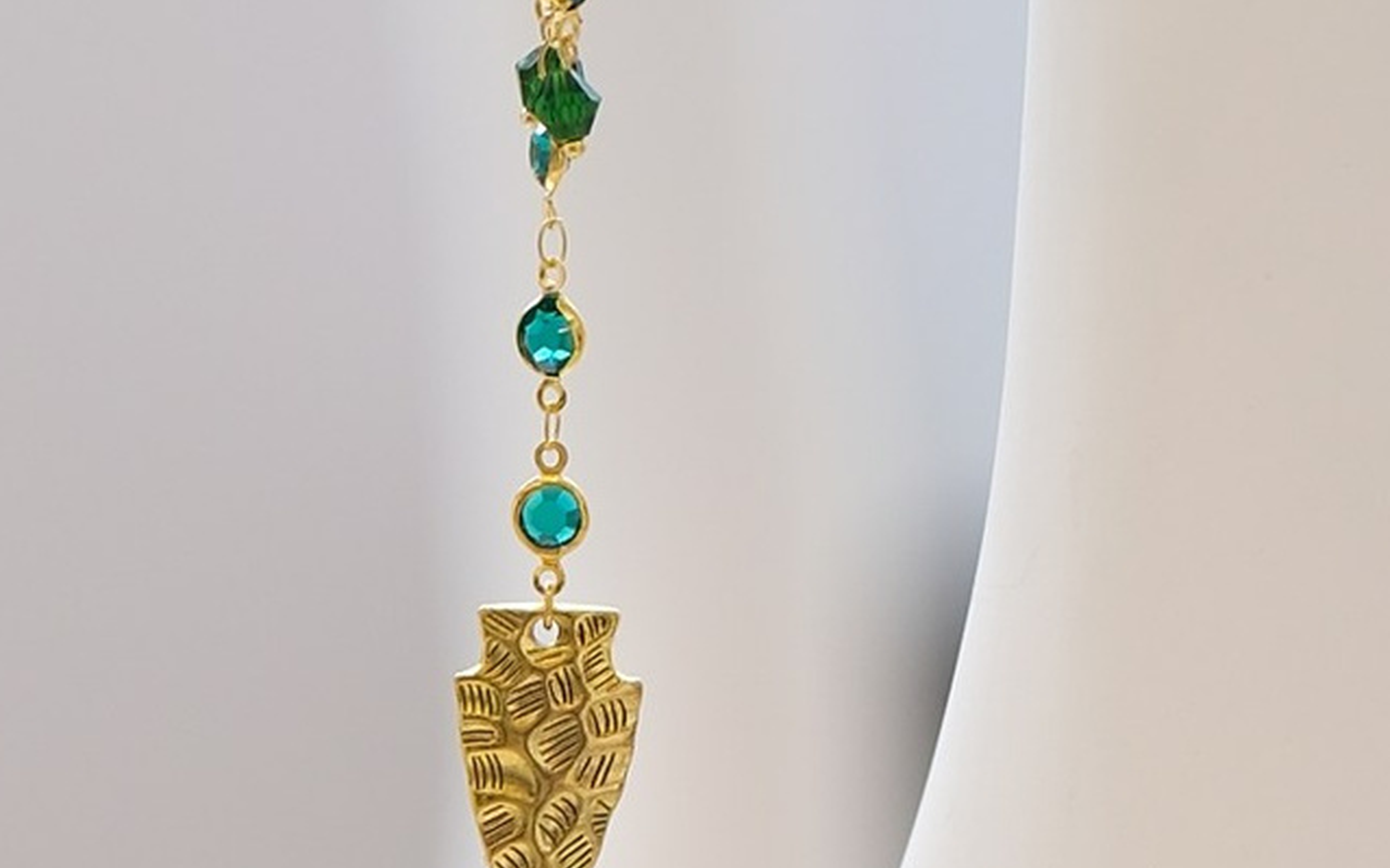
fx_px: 26207
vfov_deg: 1.9
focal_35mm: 692
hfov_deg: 3.0
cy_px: -1157
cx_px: 1614
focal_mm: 75
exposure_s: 1/50
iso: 160
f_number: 2.5
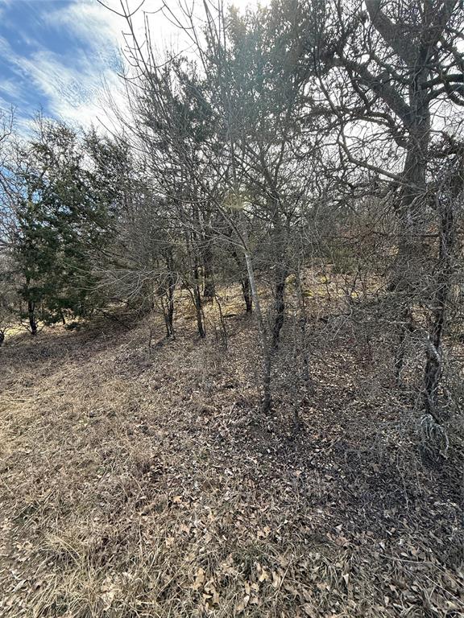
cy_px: 309
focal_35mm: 14
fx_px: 250
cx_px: 232
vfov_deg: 102.1
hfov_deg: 85.7
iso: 64
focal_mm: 2.22
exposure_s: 1/261
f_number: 2.2
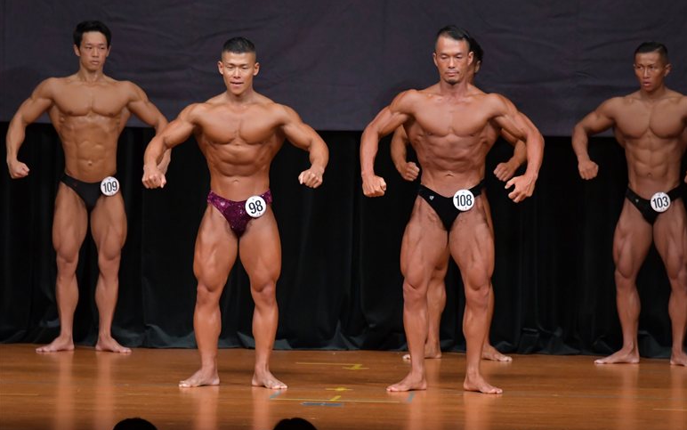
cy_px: 215
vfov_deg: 4.8
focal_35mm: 276
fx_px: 5169
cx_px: 344
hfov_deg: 7.6
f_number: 5.6
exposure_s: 1/400
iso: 4000
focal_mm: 180
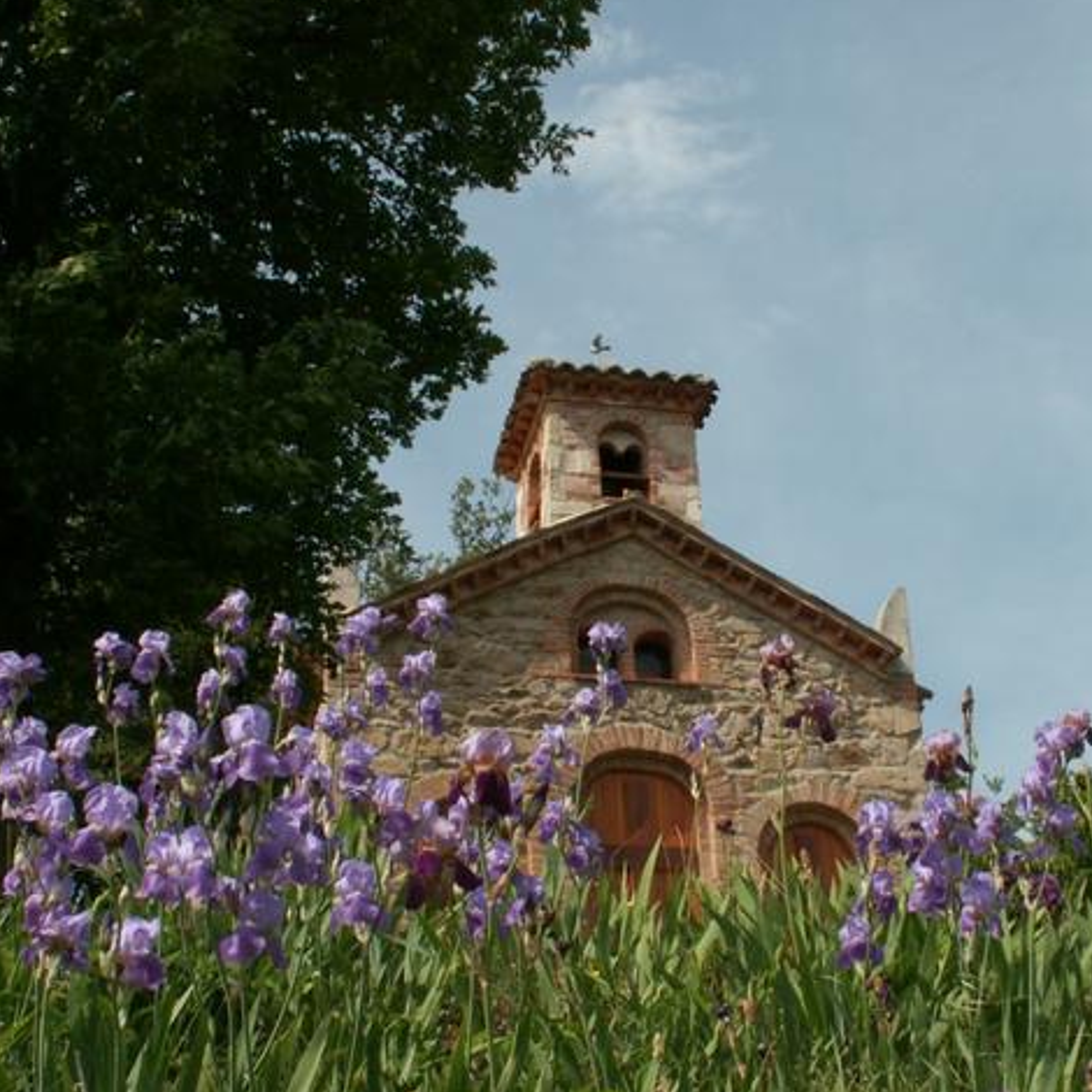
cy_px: 541
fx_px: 1892
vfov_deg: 32.2
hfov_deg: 32.0
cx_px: 702
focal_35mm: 53
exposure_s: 1/160
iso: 50
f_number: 8
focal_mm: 7.24
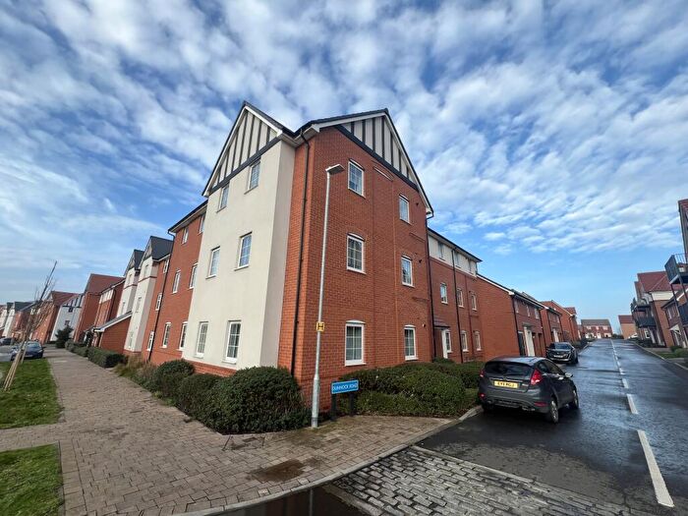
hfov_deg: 106.2
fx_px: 258
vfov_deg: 89.9
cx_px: 344
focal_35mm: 13
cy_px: 258
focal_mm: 1.57
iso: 32
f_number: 1.8
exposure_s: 1/661
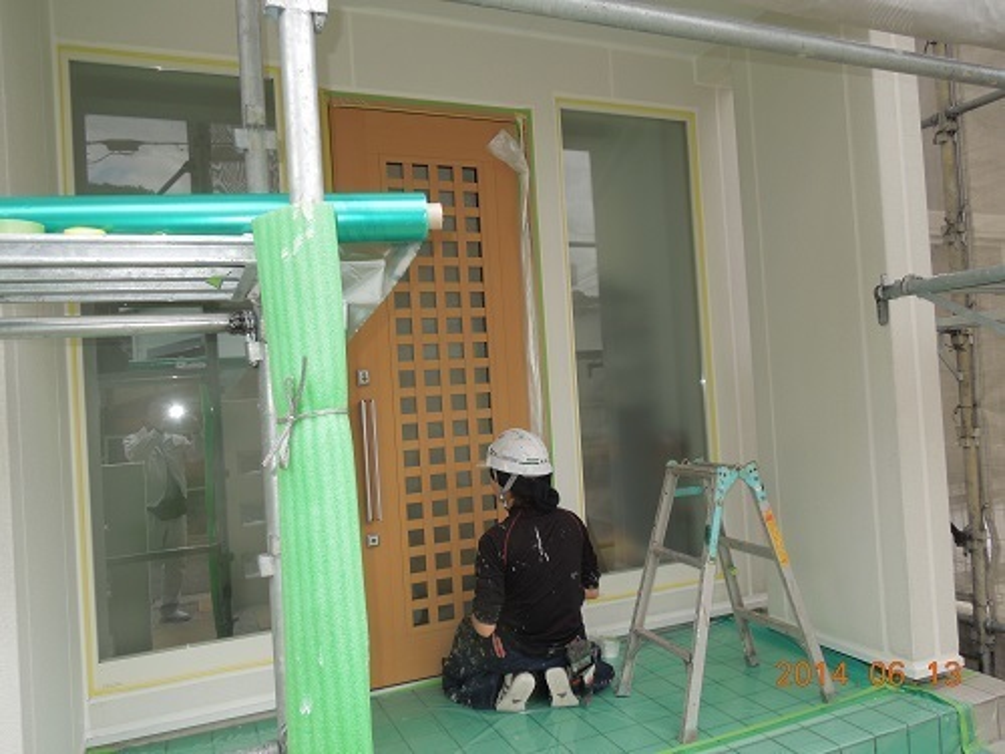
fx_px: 726
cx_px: 502
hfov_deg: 69.4
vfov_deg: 54.9
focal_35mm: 25
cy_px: 377
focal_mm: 4.5
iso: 100
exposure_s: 1/200
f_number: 3.3
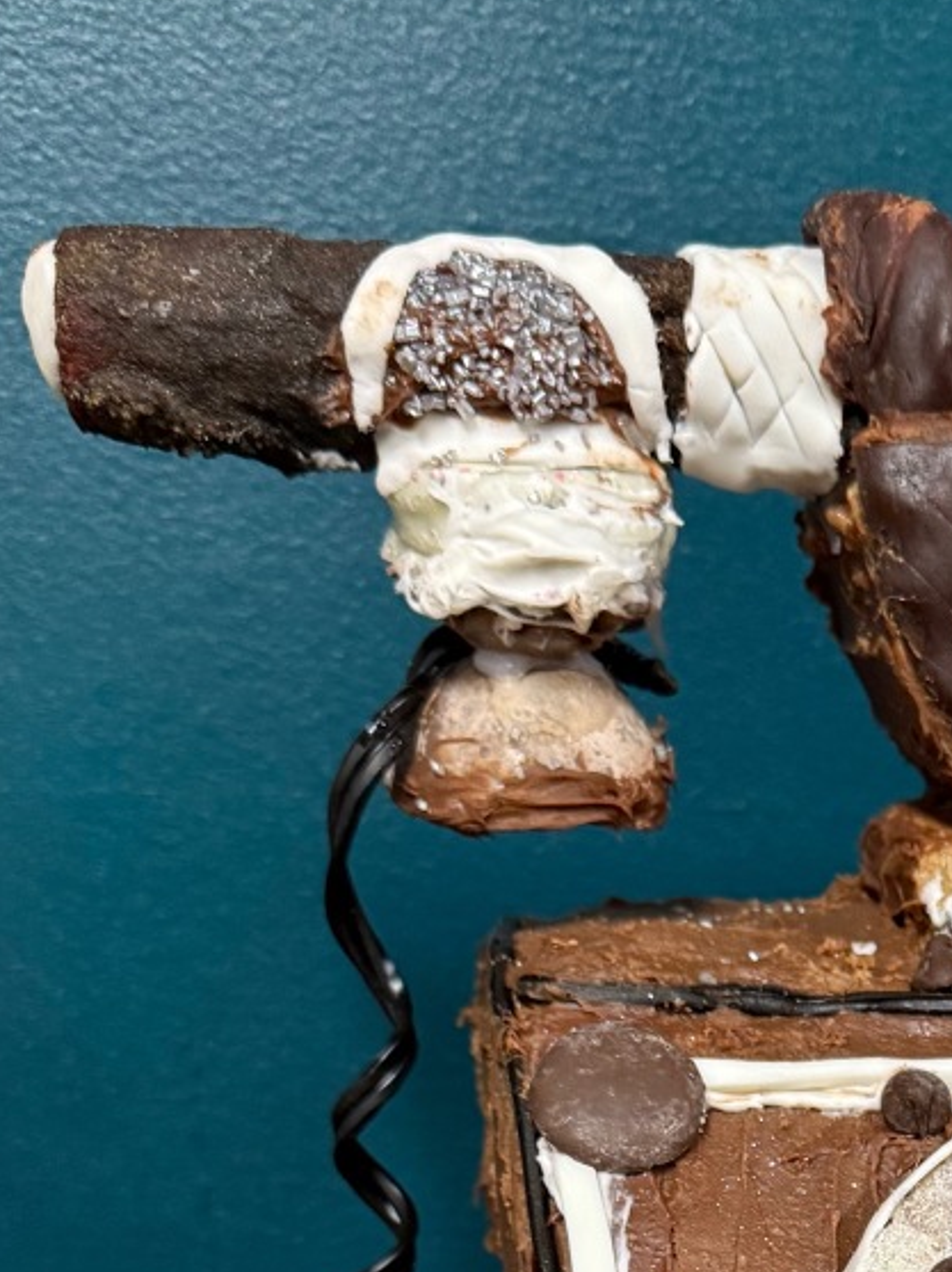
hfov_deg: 20.1
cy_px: 1482
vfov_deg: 25.6
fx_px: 2533
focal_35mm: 69
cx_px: 1107
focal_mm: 6.76
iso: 320
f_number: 1.78
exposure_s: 1/60
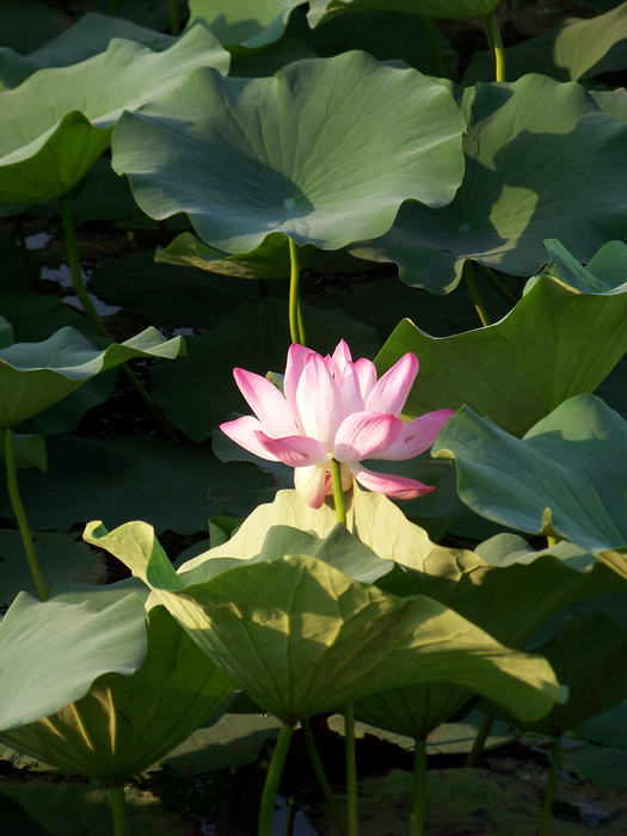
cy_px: 418
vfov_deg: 7.6
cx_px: 314
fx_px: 6279
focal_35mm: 260
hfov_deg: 5.7
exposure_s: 1/250
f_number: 3.6
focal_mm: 42.1
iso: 64
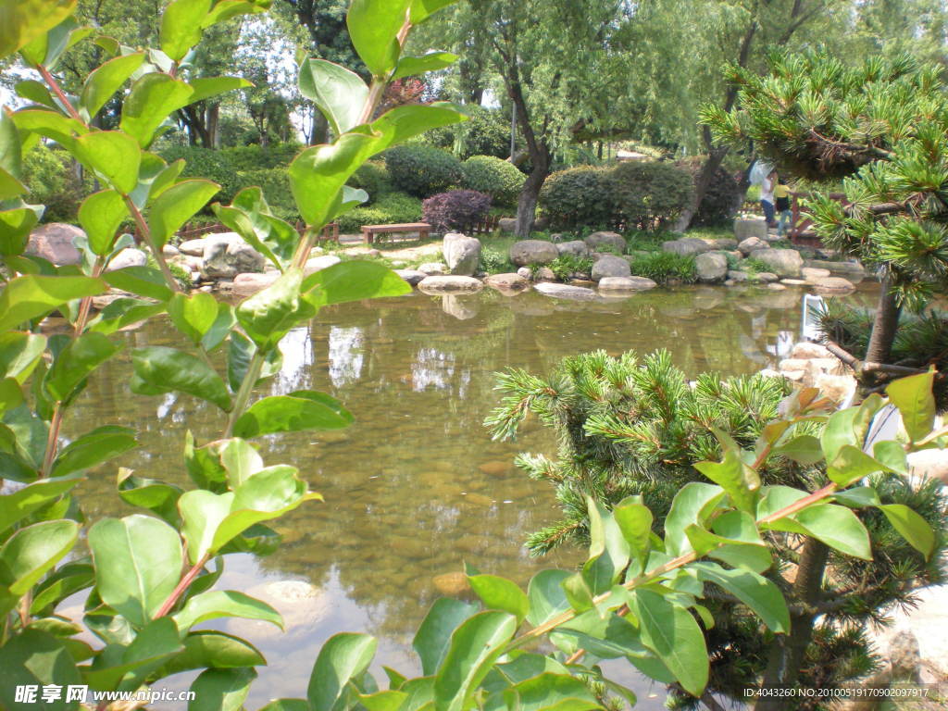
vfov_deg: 37.7
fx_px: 1041
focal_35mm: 38
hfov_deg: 49.0
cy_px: 356
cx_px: 474
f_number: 4.6
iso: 200
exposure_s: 1/322
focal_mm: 6.3
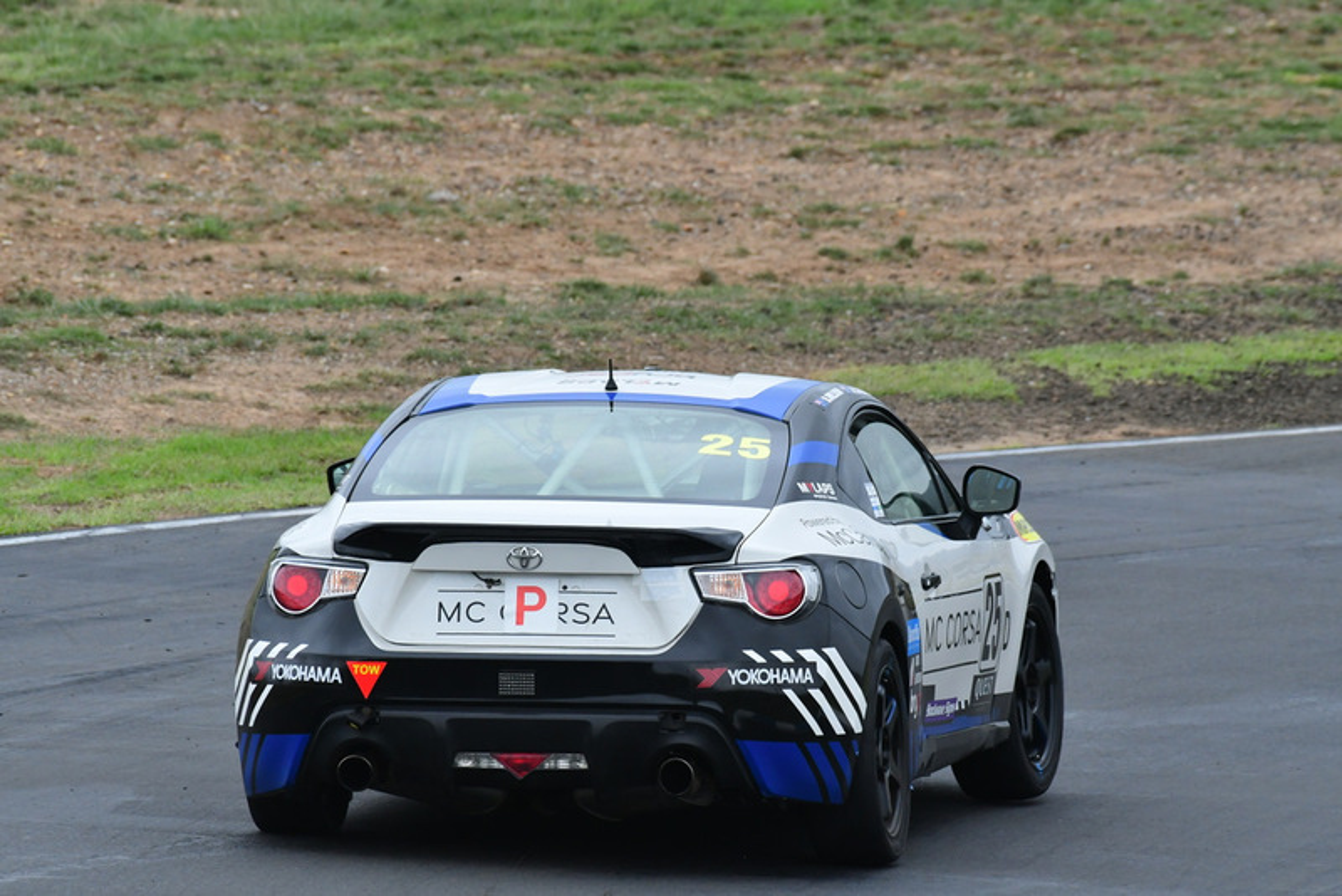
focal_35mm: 750
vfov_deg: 1.8
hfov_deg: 2.7
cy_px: 448
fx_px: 27967
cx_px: 671
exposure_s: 1/640
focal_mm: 500
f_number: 10
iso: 1600
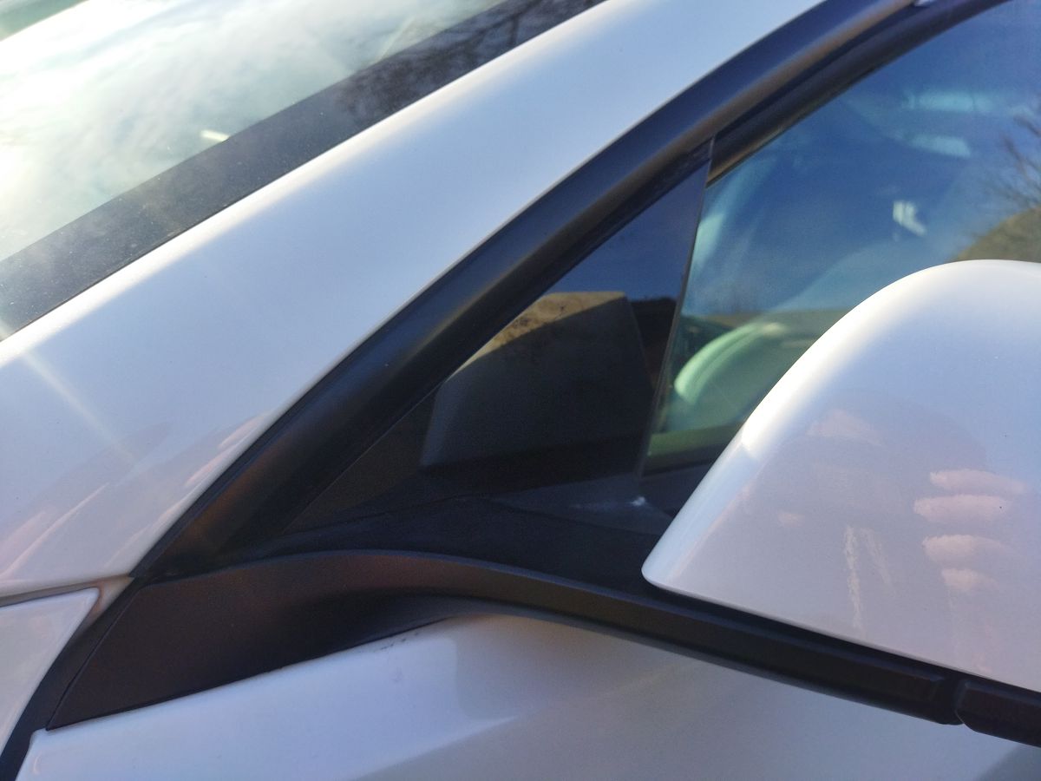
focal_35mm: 27
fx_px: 812
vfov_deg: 51.4
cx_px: 520
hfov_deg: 65.3
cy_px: 390
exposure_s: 1/1213
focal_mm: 4.71
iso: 100
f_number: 1.79
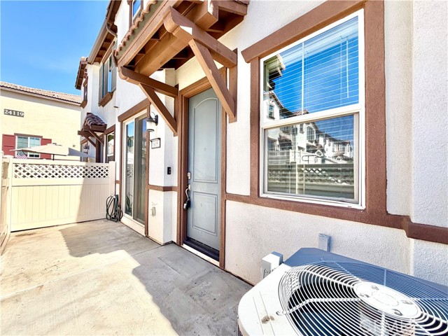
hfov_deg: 102.1
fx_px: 181
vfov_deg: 85.7
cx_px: 224
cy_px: 168
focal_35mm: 14
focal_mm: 2.22
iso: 40
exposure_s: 1/770
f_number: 2.2
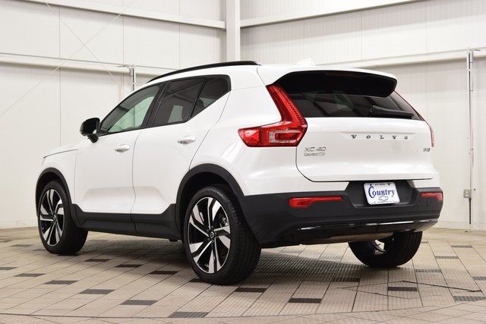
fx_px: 911
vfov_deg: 20.2
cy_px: 162
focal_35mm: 68
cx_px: 243
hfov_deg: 29.9
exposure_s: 1/30
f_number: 7.1
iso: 800
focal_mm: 45
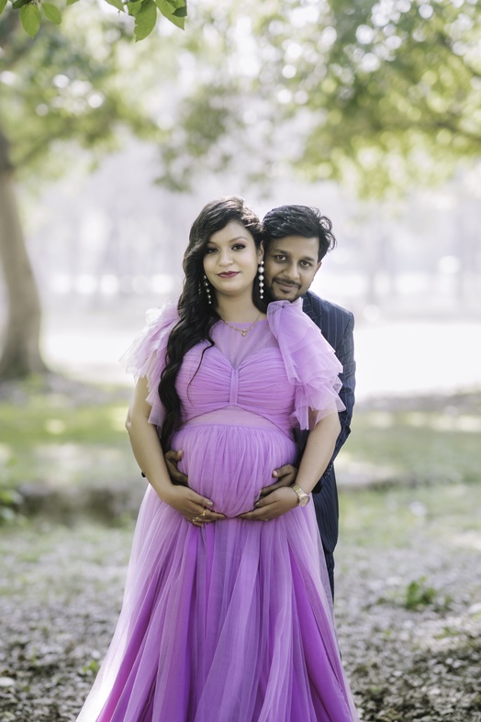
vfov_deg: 16.1
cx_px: 240
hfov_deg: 10.8
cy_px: 361
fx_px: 2547
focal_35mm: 127
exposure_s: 1/250
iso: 200
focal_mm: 85
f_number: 1.6
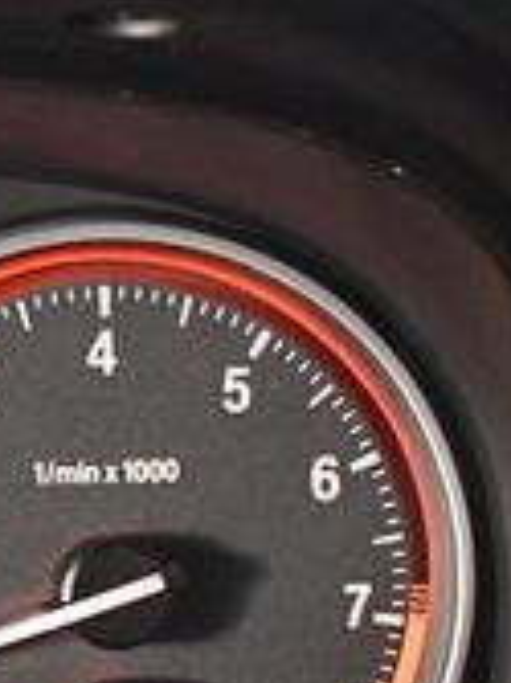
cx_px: -384
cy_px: 540
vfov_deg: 14.8
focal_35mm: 133
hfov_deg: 10.5
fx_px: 2621
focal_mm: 18
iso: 4500
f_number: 3.5
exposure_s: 1/60
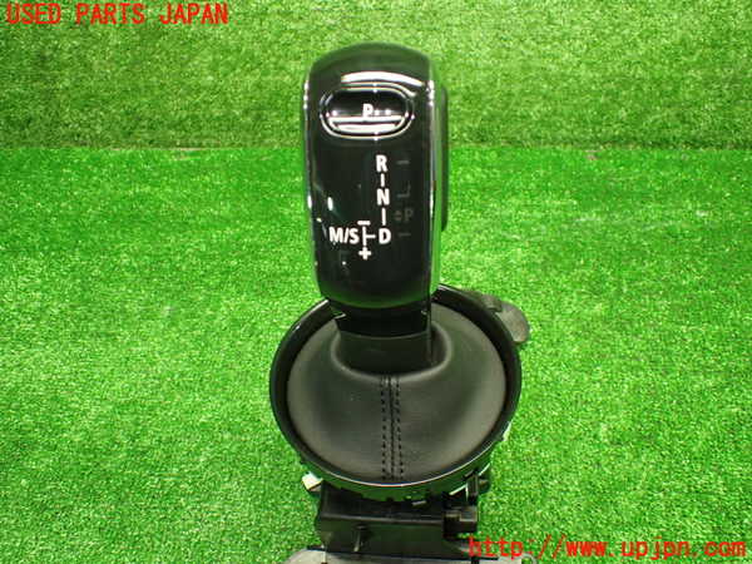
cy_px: 282
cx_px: 376
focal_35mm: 30
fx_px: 652
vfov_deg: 46.8
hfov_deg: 60.0
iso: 800
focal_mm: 5.4
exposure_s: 1/80
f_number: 2.3
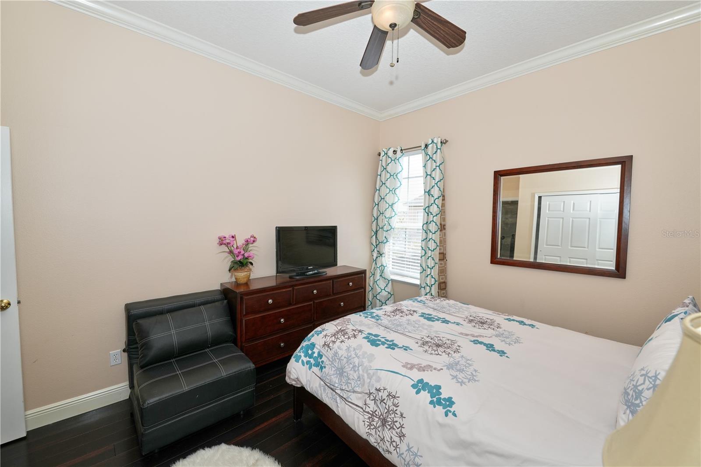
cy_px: 234
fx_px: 273
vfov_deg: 81.2
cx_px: 350
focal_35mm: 14
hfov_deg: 104.3
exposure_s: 1/200
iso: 400
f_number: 7.1
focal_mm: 14
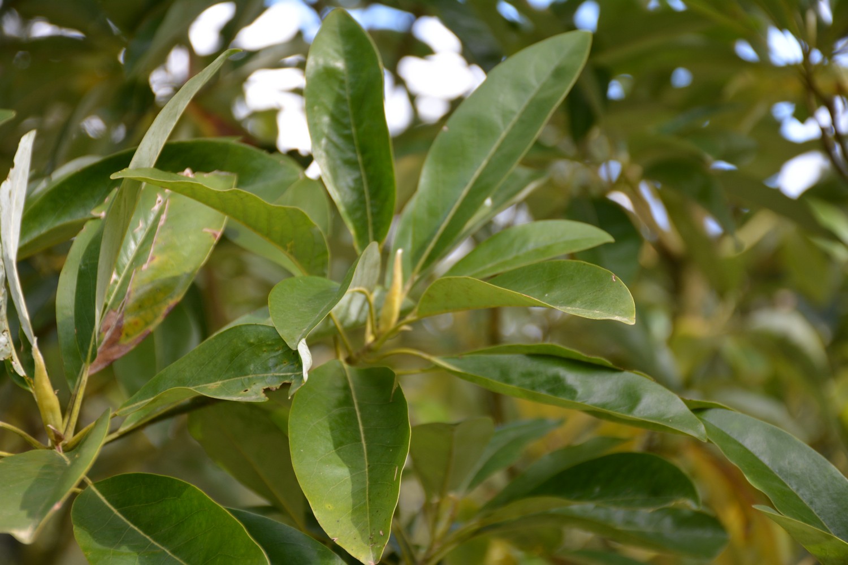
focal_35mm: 120
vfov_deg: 11.4
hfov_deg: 17.1
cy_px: 282
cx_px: 424
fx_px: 2826
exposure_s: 1/125
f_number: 5.6
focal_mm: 80
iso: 250
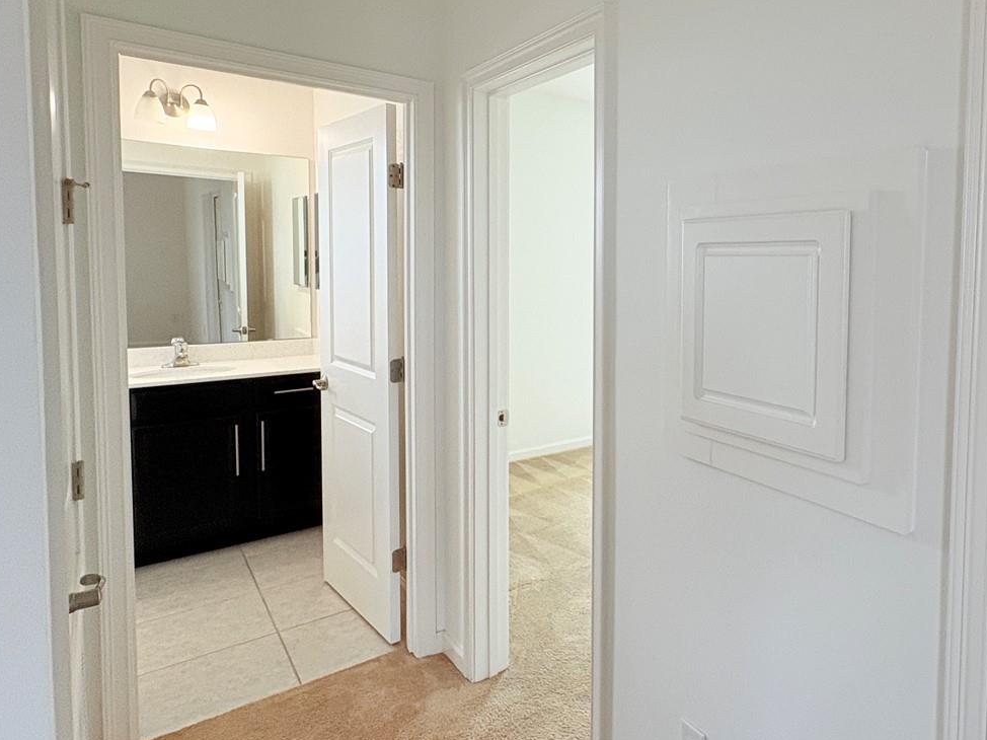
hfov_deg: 69.3
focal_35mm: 23
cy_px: 298
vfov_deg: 58.4
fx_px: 656
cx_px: 734
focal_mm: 2.22
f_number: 2.2
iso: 160
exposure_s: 1/120
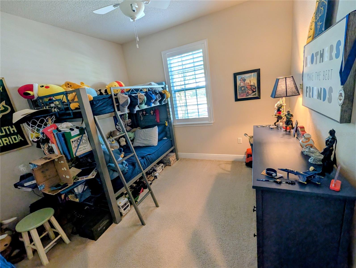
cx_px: 178
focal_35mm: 12
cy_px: 134
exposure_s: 1/60
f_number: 1.7
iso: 77
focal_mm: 2.02
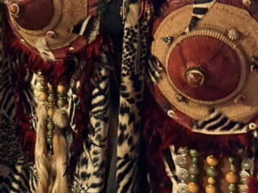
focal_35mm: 68
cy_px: -16
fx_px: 507
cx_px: -34
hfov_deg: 26.1
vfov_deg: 20.7
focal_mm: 6.76
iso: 800
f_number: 1.78
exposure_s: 1/33
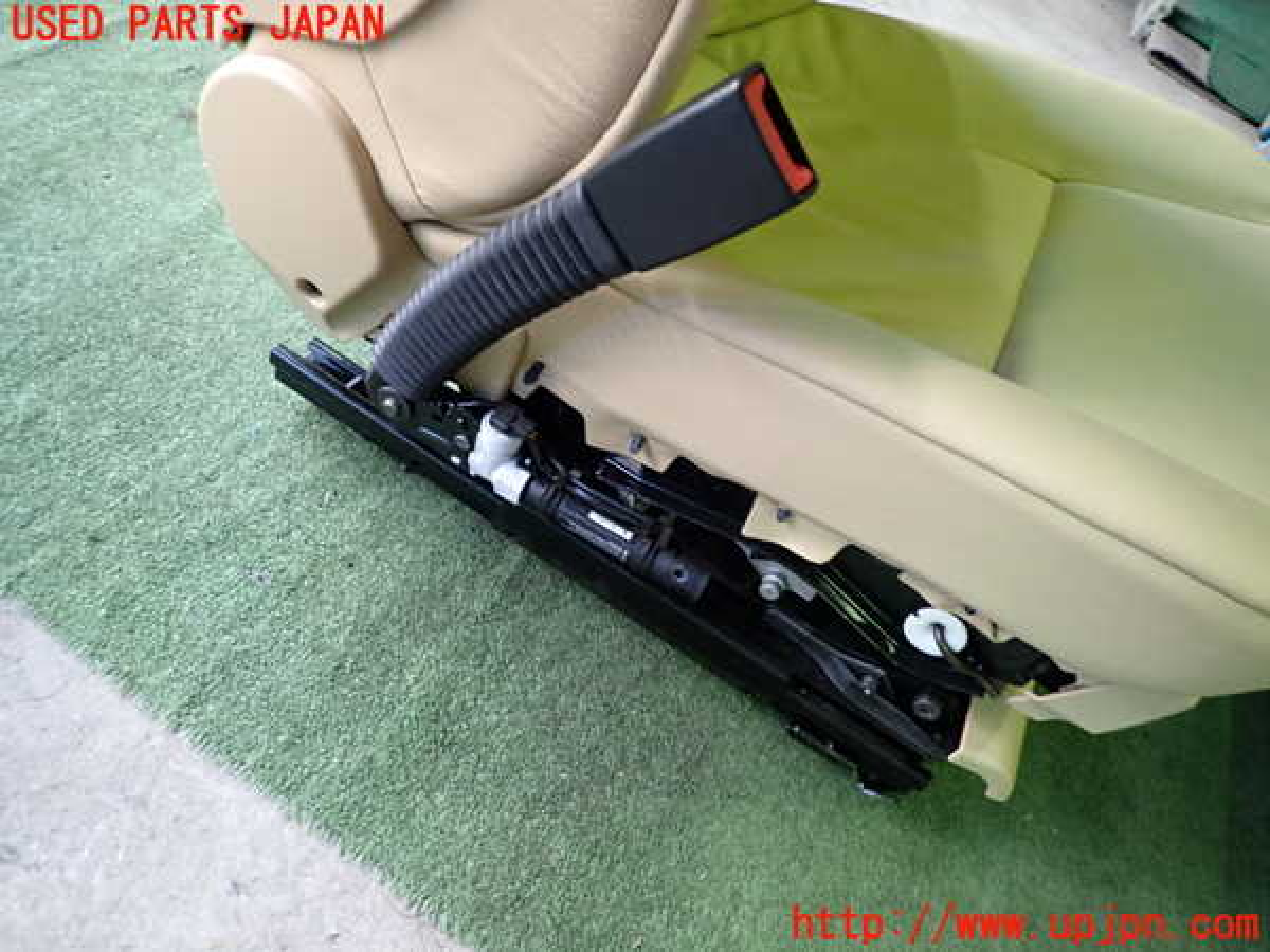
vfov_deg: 54.9
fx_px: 917
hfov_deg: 69.4
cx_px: 635
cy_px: 476
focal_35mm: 25
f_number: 2
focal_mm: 4.5
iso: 320
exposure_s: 1/40
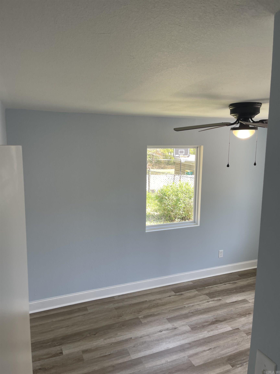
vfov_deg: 67.3
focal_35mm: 26
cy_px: 187
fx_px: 280
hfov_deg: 53.1
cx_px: 140
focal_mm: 5.1
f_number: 1.6
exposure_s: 1/120
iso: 50
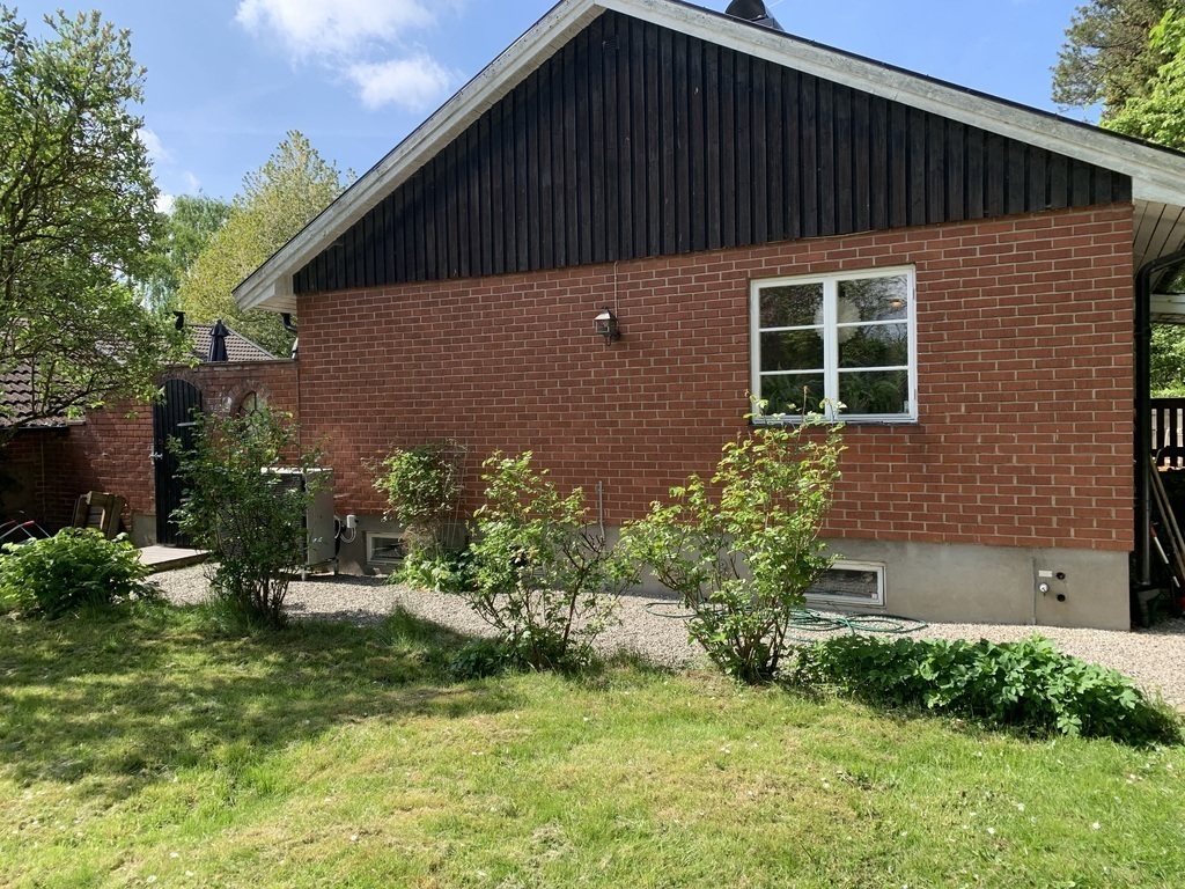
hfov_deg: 67.3
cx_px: 592
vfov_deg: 53.1
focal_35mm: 26
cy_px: 444
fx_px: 890
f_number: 1.8
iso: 25
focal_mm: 4.25
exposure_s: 1/692
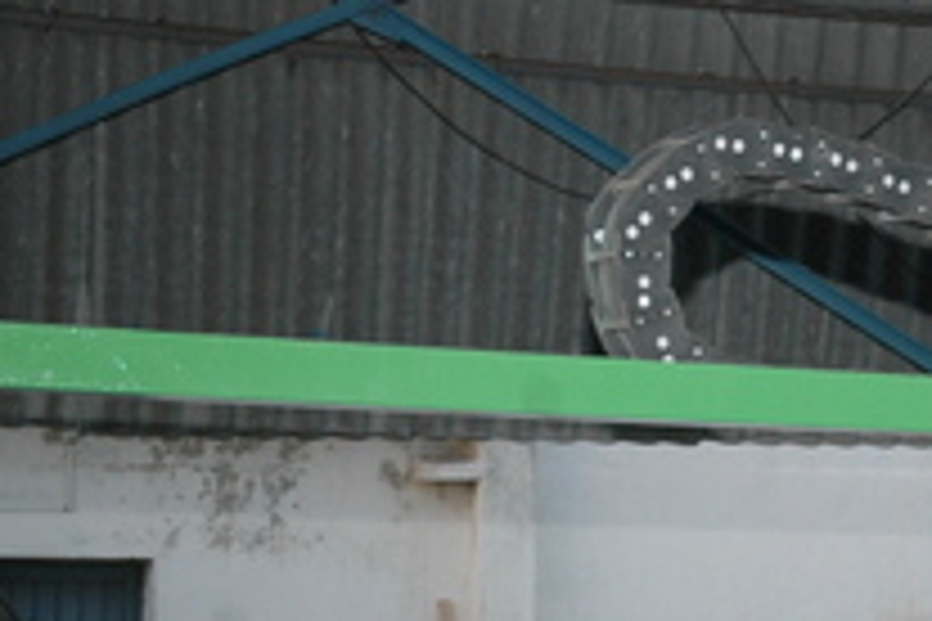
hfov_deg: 16.0
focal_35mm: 123
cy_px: 634
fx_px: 3184
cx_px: 1108
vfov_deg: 11.0
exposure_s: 1/80
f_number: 5
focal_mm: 34
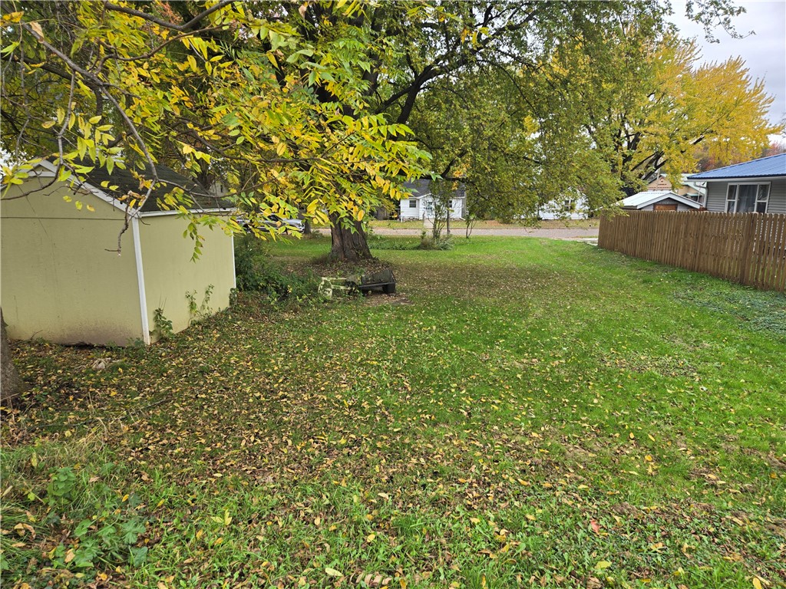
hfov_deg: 73.9
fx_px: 522
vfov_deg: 58.9
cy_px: 294
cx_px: 393
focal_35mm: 23
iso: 25
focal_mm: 5.4
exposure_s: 1/182
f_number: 1.8
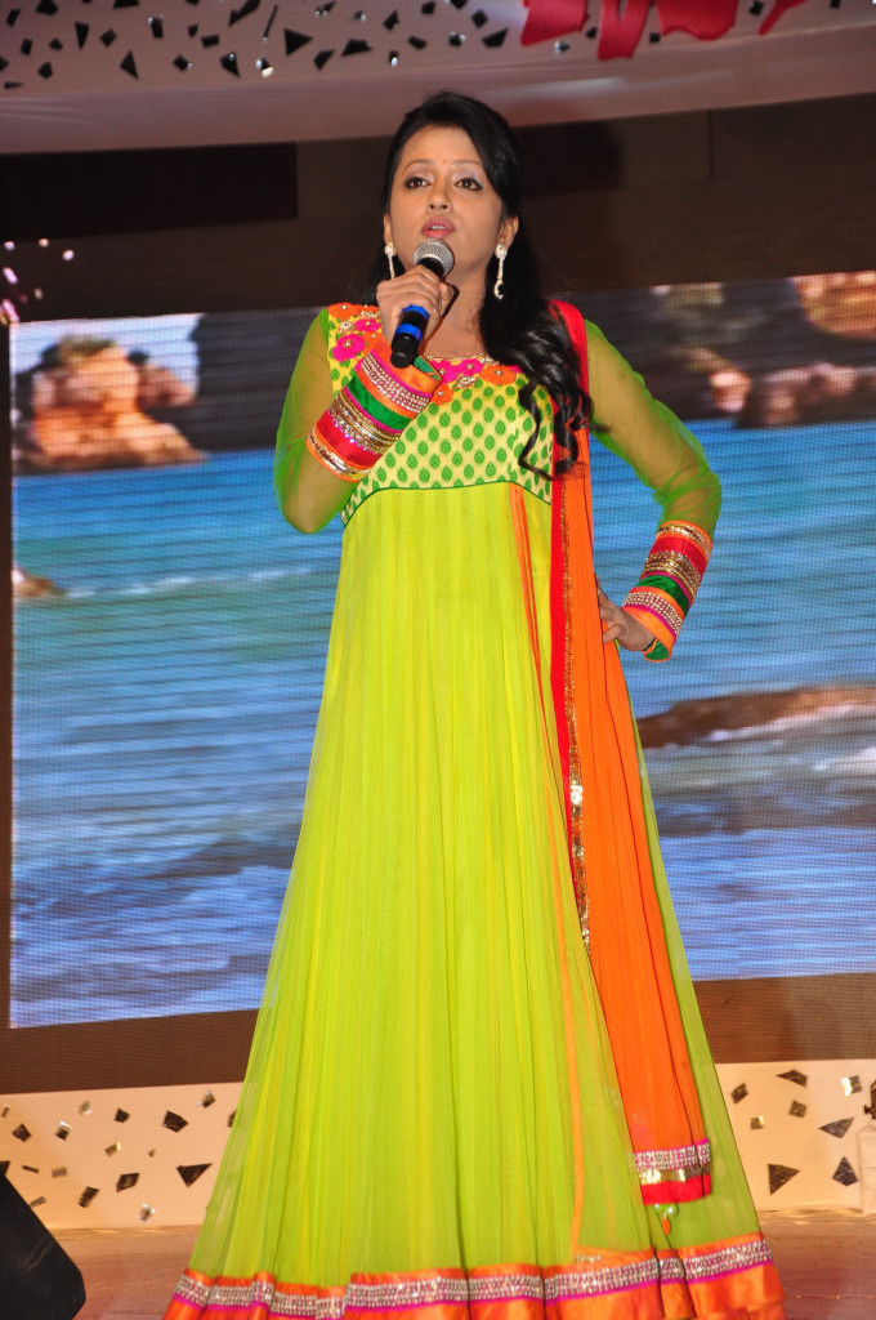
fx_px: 3184
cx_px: 438
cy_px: 660
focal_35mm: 87
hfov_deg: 15.7
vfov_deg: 23.4
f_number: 5.6
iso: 400
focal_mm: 58
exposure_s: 1/100
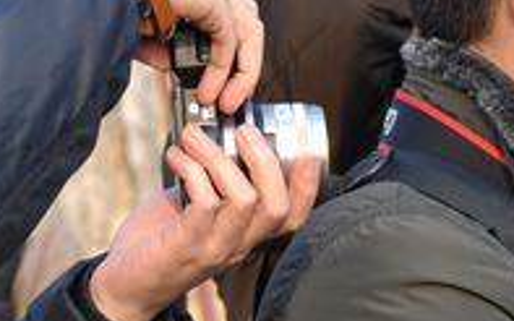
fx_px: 3949
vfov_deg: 4.7
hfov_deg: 7.4
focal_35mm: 282
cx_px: -149
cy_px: 60
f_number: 5.6
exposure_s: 1/125
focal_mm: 52
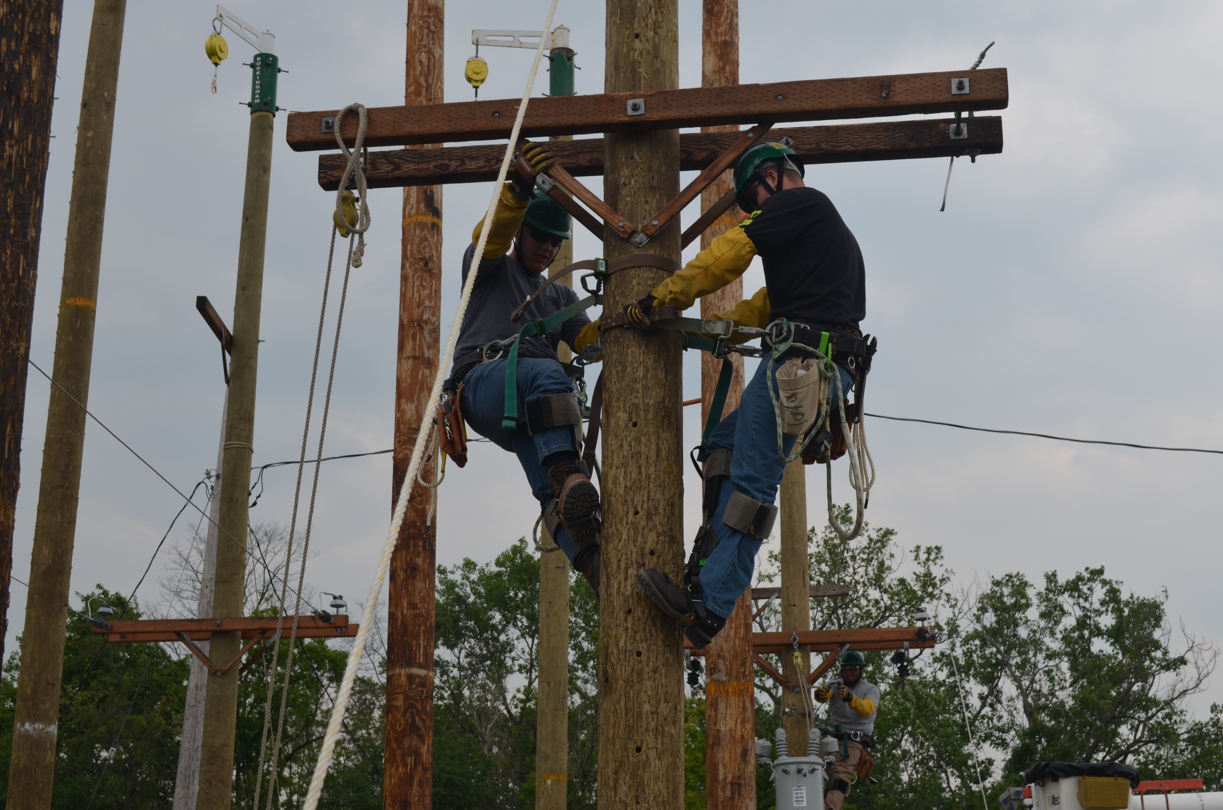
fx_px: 1780
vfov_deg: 25.6
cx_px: 612
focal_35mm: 52
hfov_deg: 37.9
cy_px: 405
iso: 160
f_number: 8
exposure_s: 1/250
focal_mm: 35
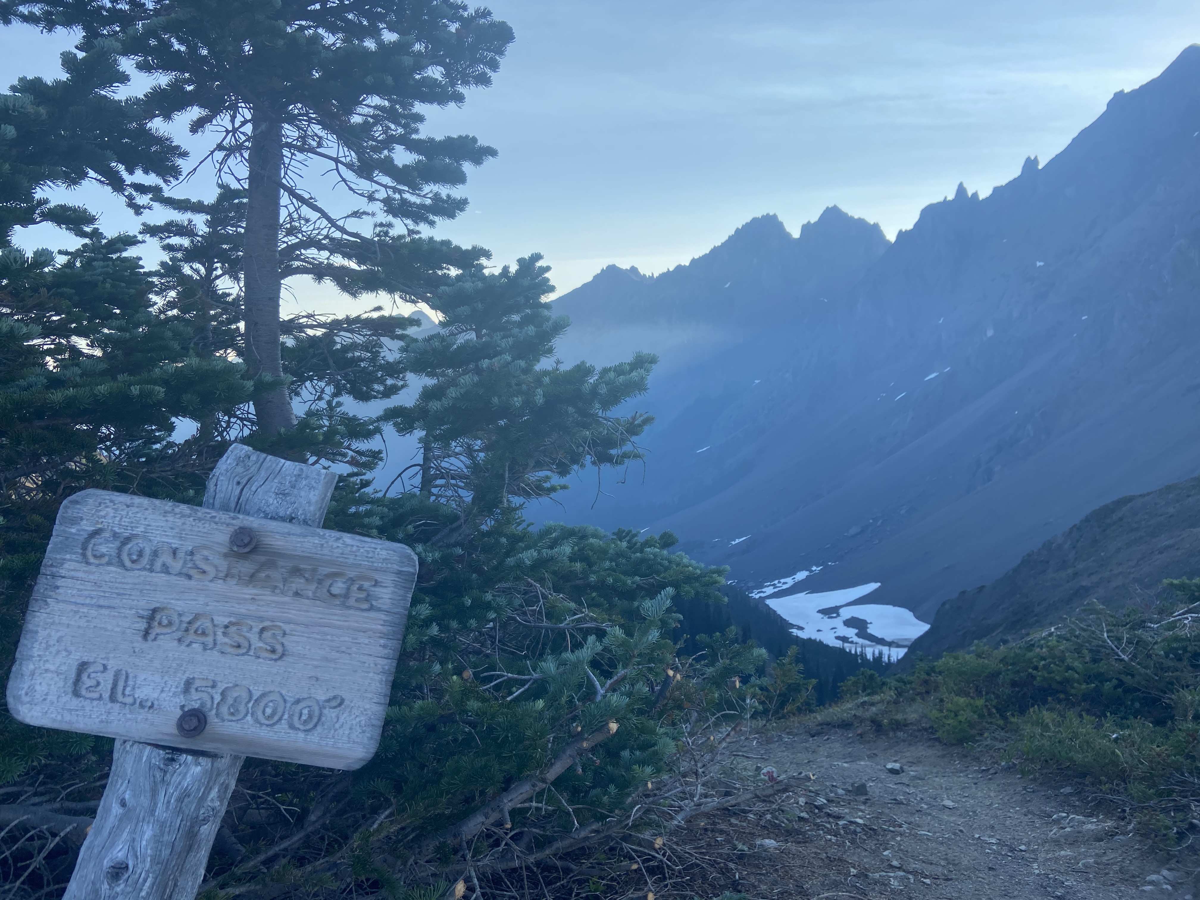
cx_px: 600
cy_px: 450
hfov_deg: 67.3
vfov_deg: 53.1
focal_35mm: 26
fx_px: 901
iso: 32
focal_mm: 4.25
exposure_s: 1/949
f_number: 1.8
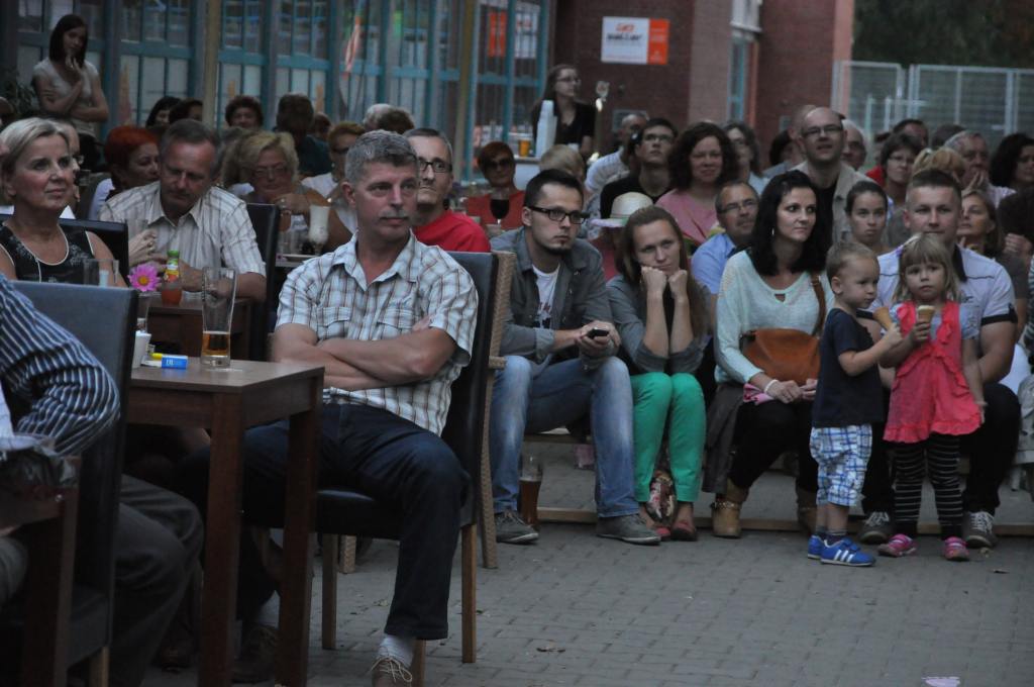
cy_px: 344
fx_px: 4217
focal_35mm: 147
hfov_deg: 14.0
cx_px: 517
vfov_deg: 9.3
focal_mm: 98
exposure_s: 1/200
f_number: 5.6
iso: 2000
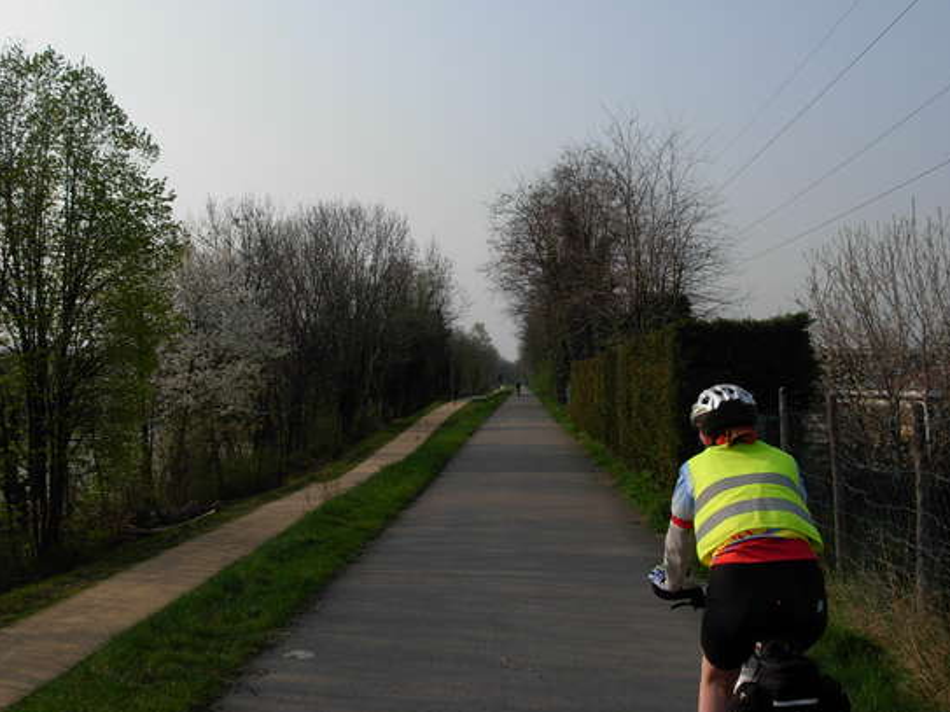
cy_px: 334
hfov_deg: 44.8
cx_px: 493
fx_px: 1152
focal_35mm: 42
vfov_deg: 34.3
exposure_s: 1/767
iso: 79
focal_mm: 6.3
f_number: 4.9
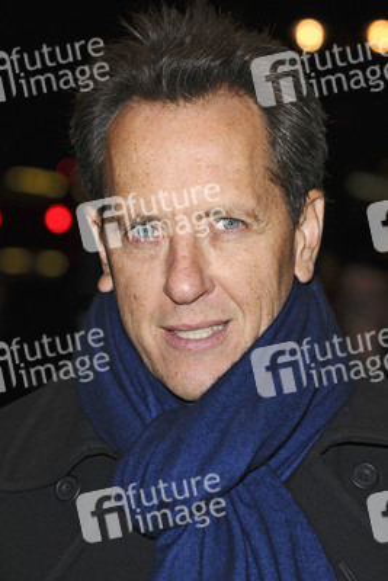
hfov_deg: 11.4
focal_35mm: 120
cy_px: 290
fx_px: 1938
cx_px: 194
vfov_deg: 17.1
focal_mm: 80
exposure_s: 1/200
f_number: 5
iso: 400
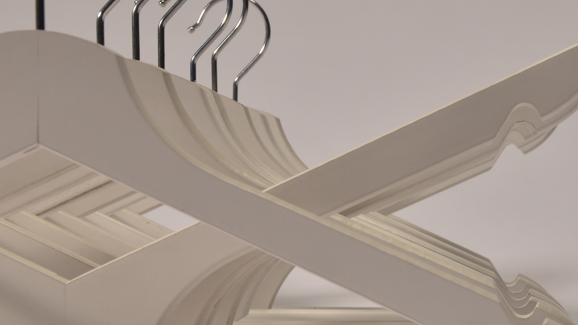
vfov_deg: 10.4
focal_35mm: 117
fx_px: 1793
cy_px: 213
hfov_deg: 18.3
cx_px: 393
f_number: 10
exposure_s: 1/125
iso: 100
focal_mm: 40
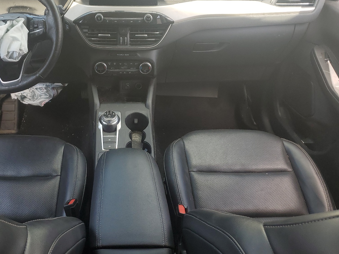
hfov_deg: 52.0
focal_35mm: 35
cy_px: 103
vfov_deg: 40.5
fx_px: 343
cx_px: 126
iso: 50
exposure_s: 1/303
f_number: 1.5
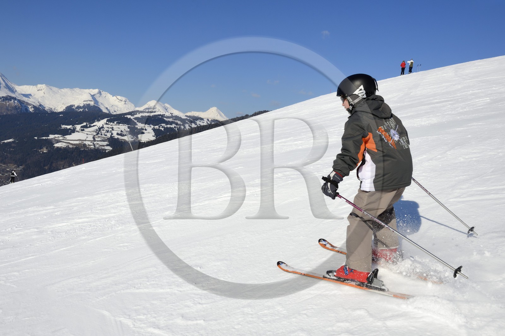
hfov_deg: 63.7
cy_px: 168
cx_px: 252
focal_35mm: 29
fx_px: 407
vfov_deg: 44.9
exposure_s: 1/800
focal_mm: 29
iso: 200
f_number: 10
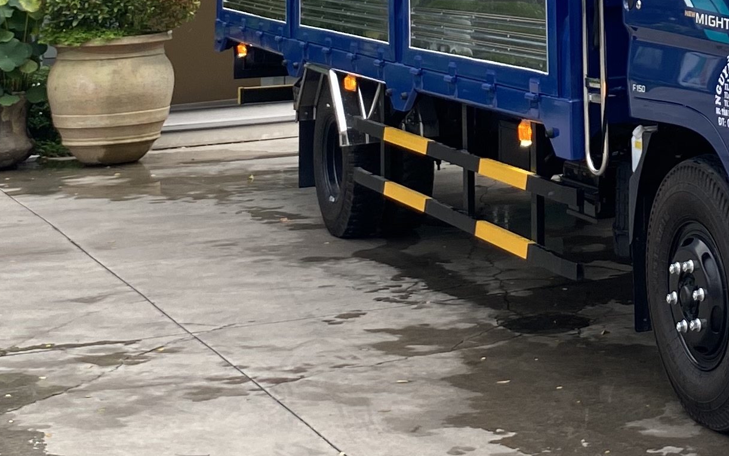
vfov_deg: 13.3
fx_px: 1808
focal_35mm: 91
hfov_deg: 22.0
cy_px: -289
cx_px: 717
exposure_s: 1/130
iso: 32
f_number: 1.8
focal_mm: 4.25
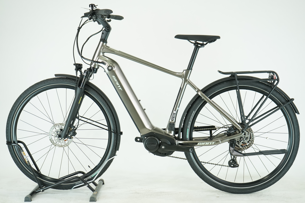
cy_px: 102
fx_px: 483
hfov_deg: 35.1
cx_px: 152
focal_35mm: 57
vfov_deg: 23.8
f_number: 5.6
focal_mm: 57
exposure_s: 1/200
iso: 1600
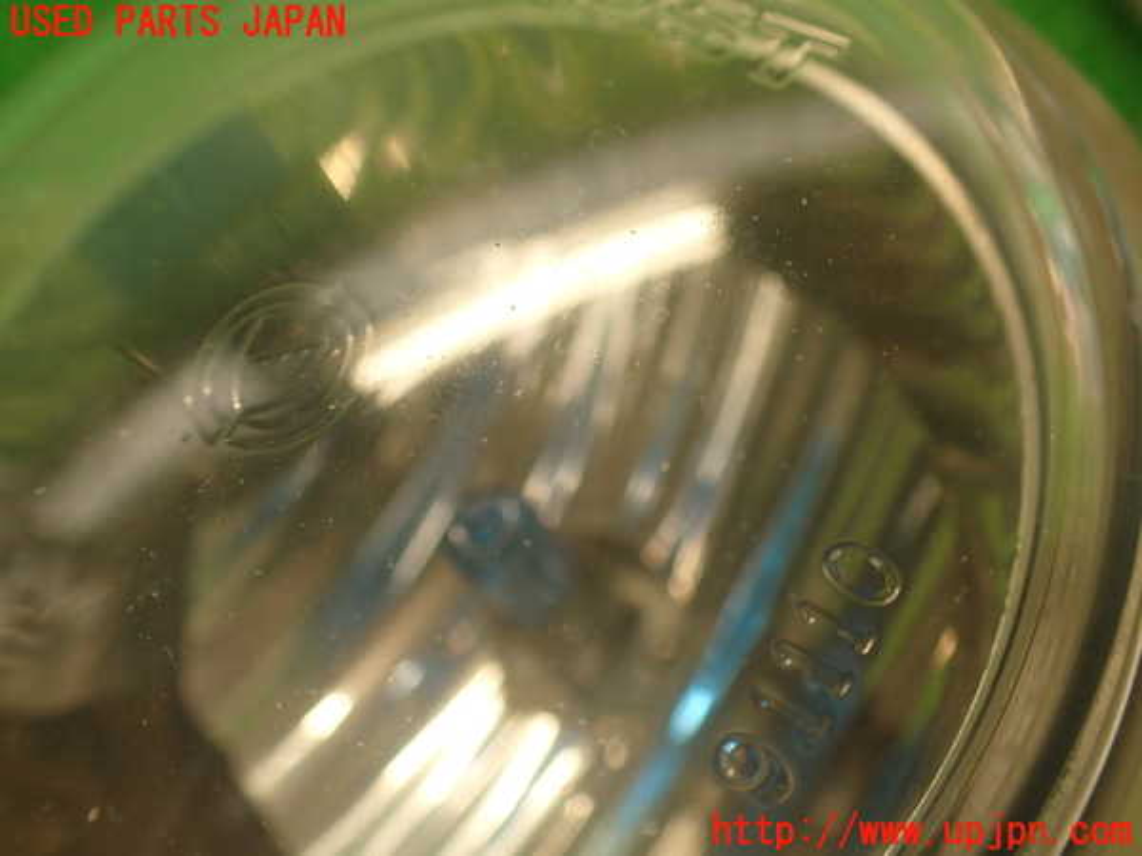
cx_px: 571
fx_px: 990
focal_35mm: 30
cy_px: 428
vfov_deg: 46.8
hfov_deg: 60.0
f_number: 2.3
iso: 160
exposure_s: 1/60
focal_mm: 5.4
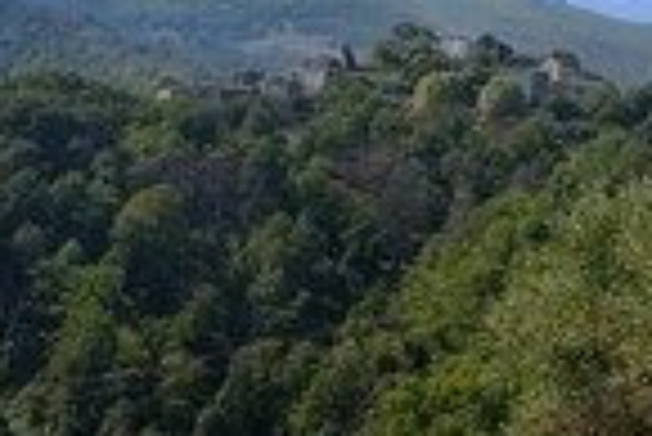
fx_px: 1523
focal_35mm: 84
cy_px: 81
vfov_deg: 16.2
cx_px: 791
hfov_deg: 22.2
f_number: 11
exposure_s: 1/200
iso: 200
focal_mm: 29
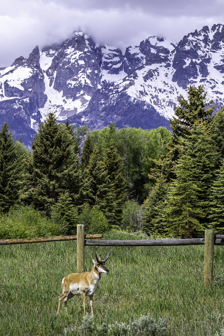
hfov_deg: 6.1
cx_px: 112
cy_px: 168
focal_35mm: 225
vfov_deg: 9.1
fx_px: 2100
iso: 200
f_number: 5.6
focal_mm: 150
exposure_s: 1/1000
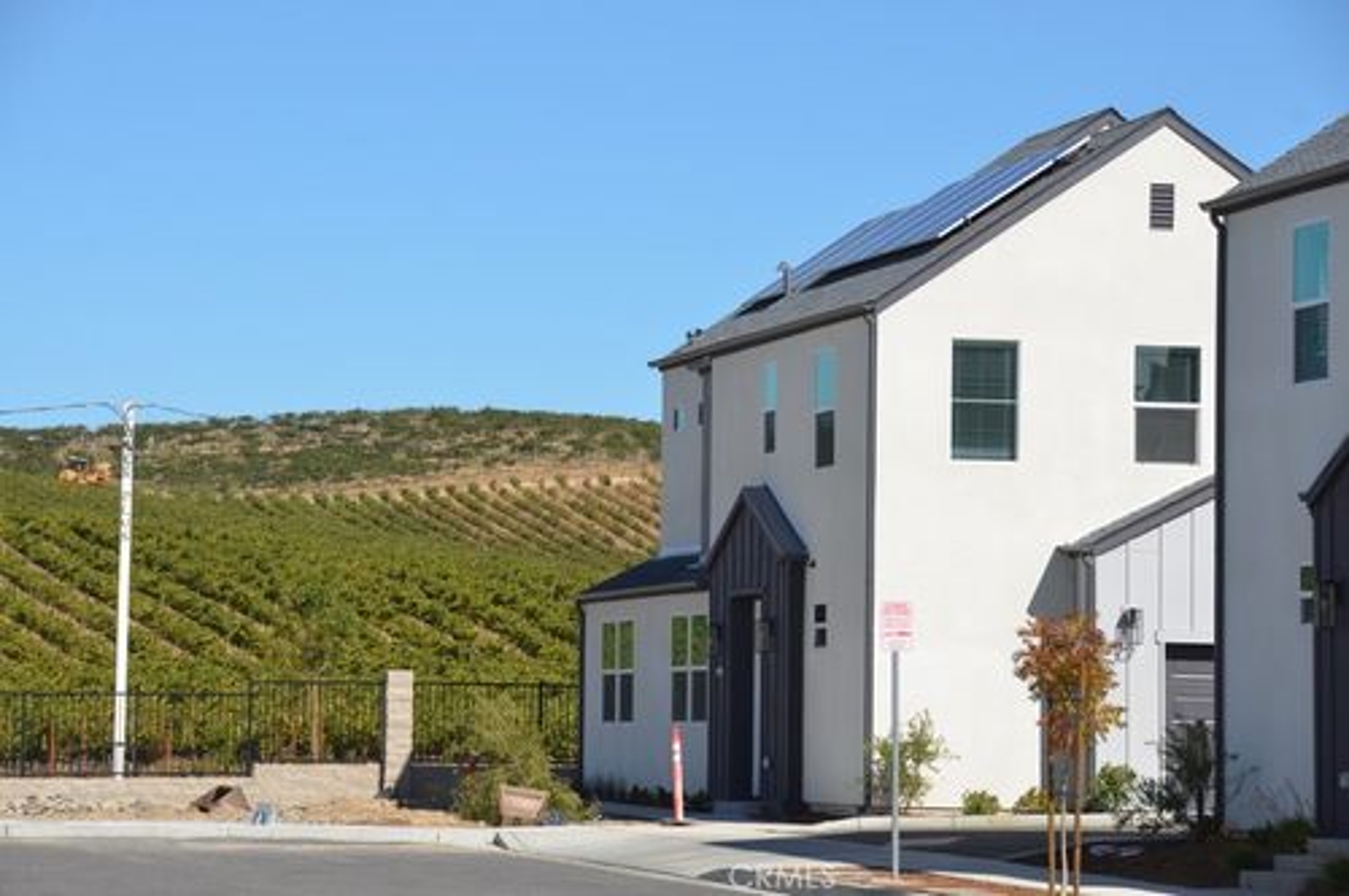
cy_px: 448
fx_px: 5052
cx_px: 674
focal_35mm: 135
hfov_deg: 15.2
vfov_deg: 10.1
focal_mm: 90
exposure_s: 1/320
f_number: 9
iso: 100
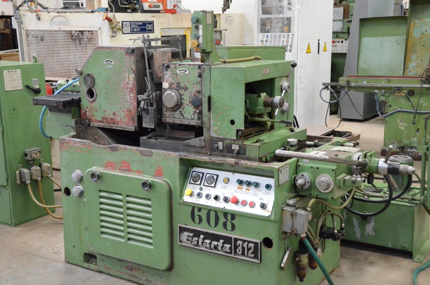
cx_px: 215
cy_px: 142
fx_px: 572
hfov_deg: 41.2
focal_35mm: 48
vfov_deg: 28.0
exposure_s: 1/125
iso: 6400
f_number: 6.3
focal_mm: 32
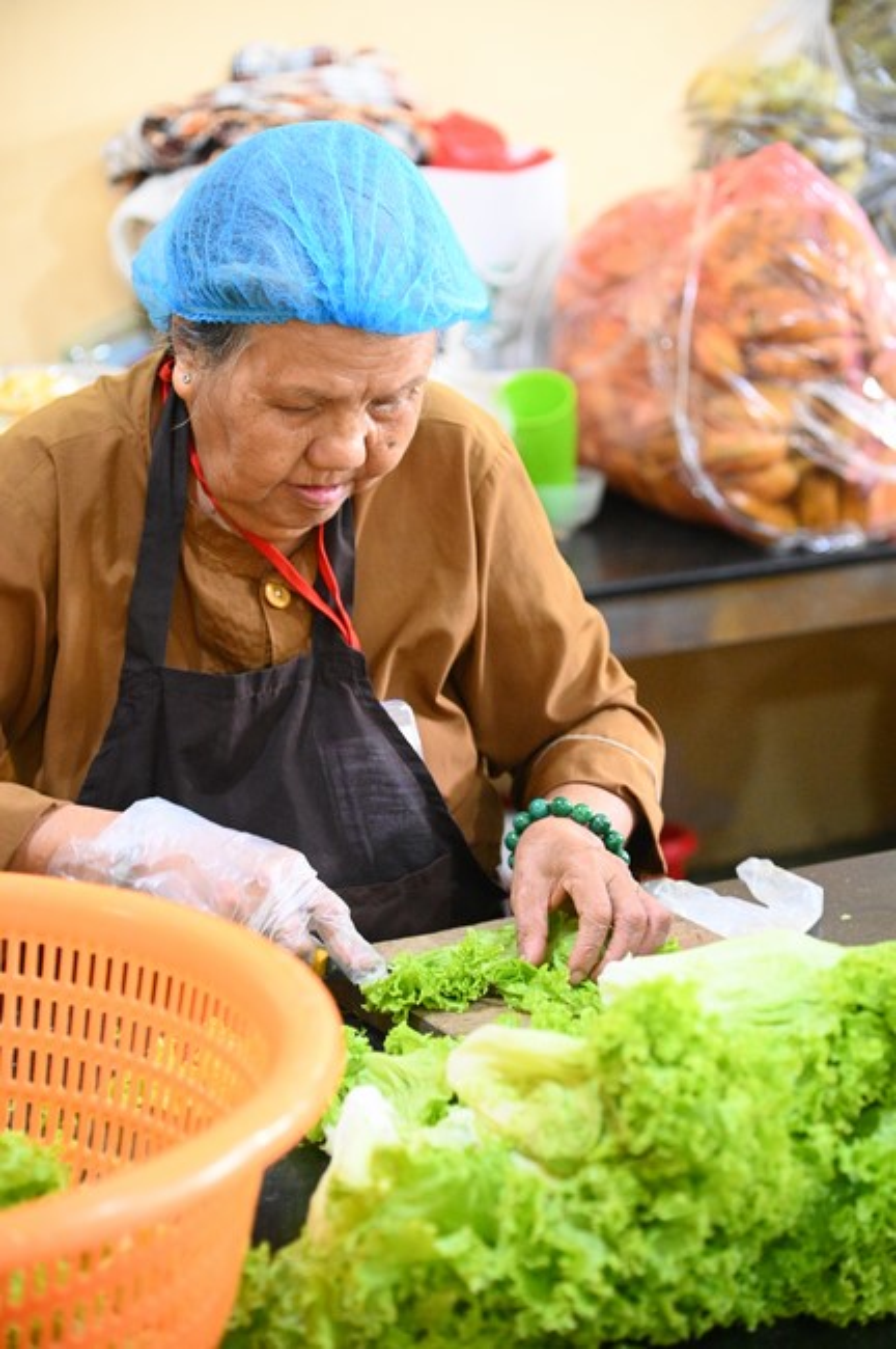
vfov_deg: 23.9
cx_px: 448
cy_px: 674
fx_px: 3180
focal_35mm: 85
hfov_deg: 16.0
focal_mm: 85
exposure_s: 1/125
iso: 10000
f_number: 4
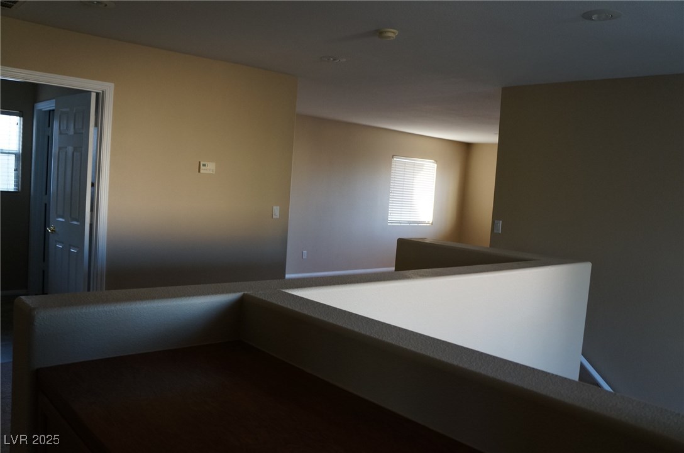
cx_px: 342
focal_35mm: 30
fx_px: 569
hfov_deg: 62.0
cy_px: 226
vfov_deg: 43.4
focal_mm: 20
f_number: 4
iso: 640
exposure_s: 1/60
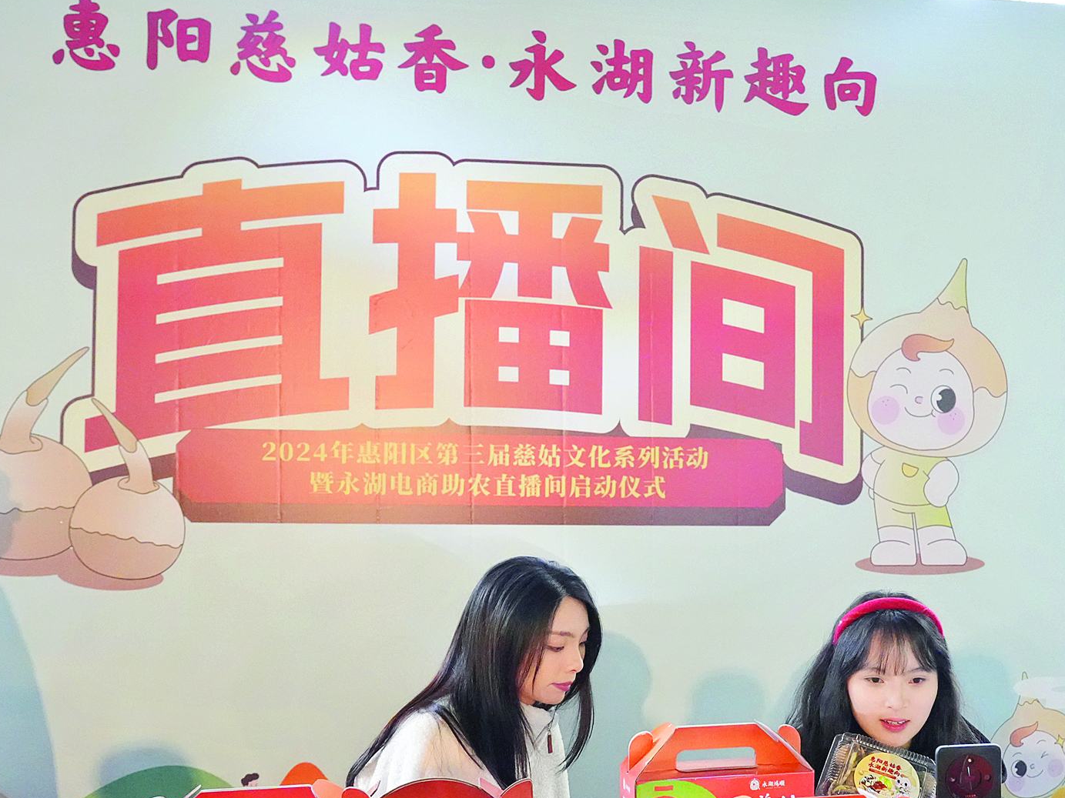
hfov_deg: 44.6
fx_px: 1261
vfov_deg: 34.9
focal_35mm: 41
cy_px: 509
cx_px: 769
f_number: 5.6
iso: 12800
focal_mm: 26
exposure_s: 1/400
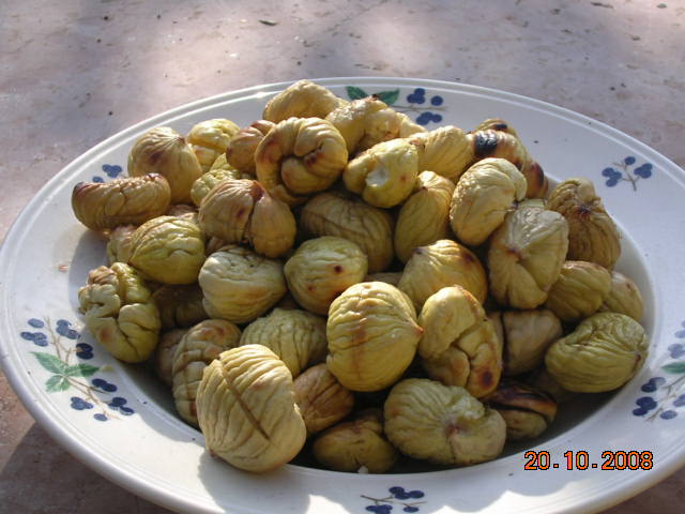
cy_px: 257
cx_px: 342
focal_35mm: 67
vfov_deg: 21.9
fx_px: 1326
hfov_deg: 29.0
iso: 100
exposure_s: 1/391
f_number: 3.6
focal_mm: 10.2
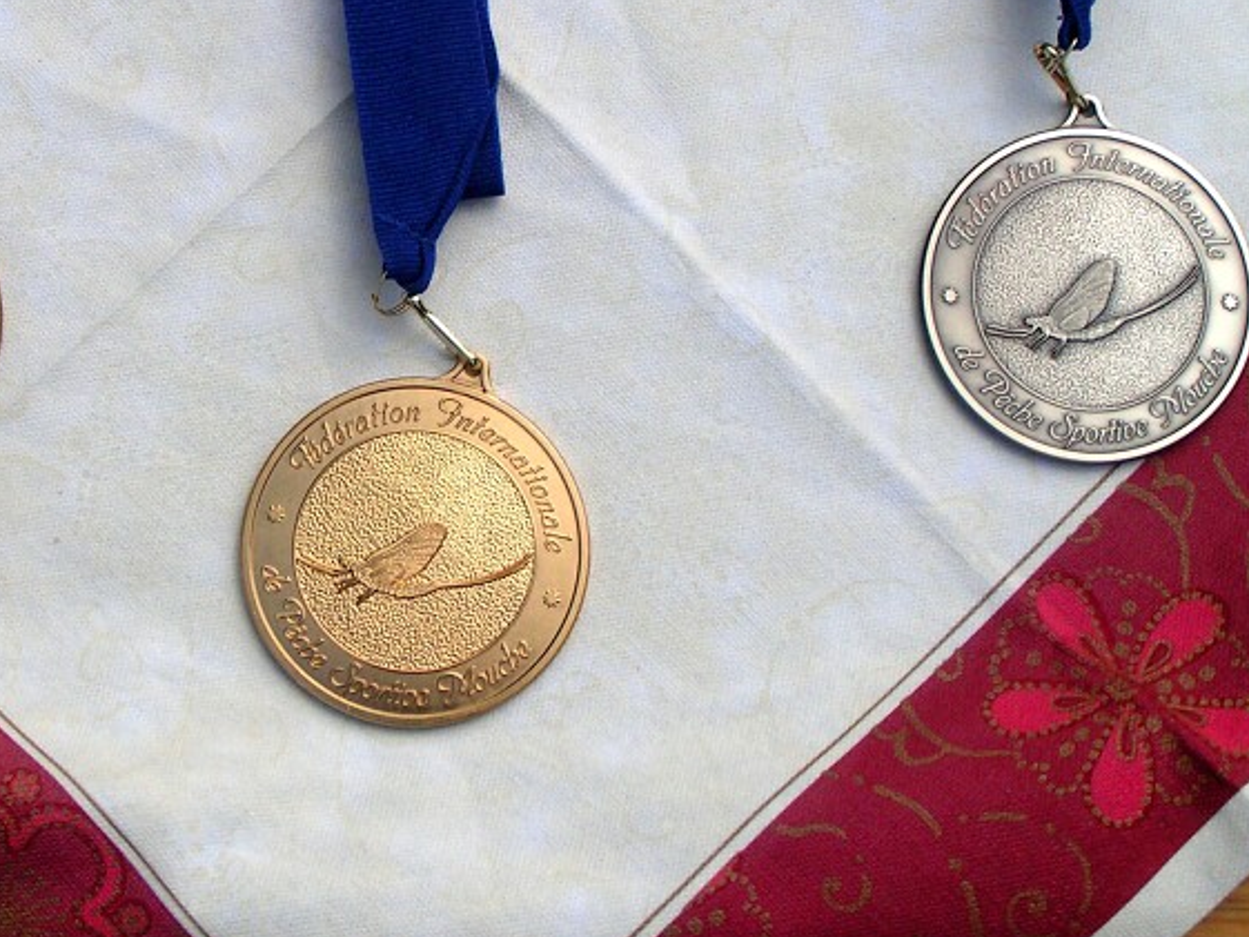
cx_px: 414
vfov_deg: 19.1
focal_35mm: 77
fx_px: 2779
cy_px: 285
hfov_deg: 25.2
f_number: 5.6
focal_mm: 8.3
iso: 50
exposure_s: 1/160
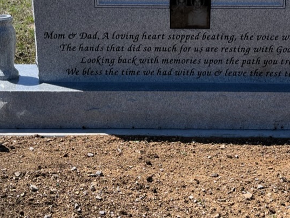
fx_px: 520
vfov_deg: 23.4
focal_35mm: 62
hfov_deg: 31.1
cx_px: 180
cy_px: 54
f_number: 1.6
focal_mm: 5.1
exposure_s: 1/2825
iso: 50
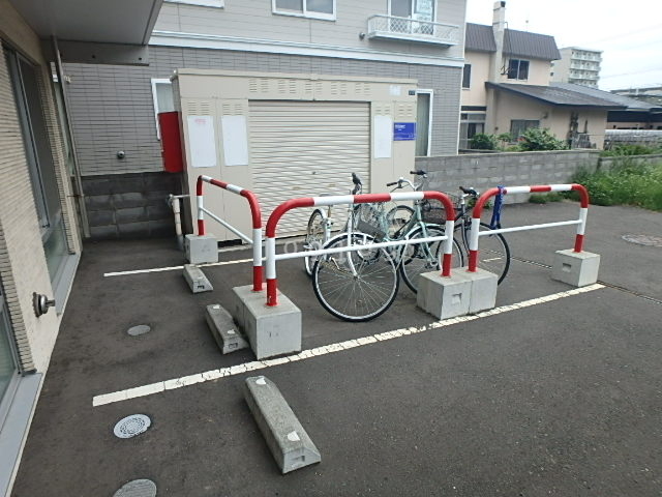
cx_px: 331
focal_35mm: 21
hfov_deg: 79.0
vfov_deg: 63.4
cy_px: 248
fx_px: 402
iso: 125
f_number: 3.5
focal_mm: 3.7
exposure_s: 1/400
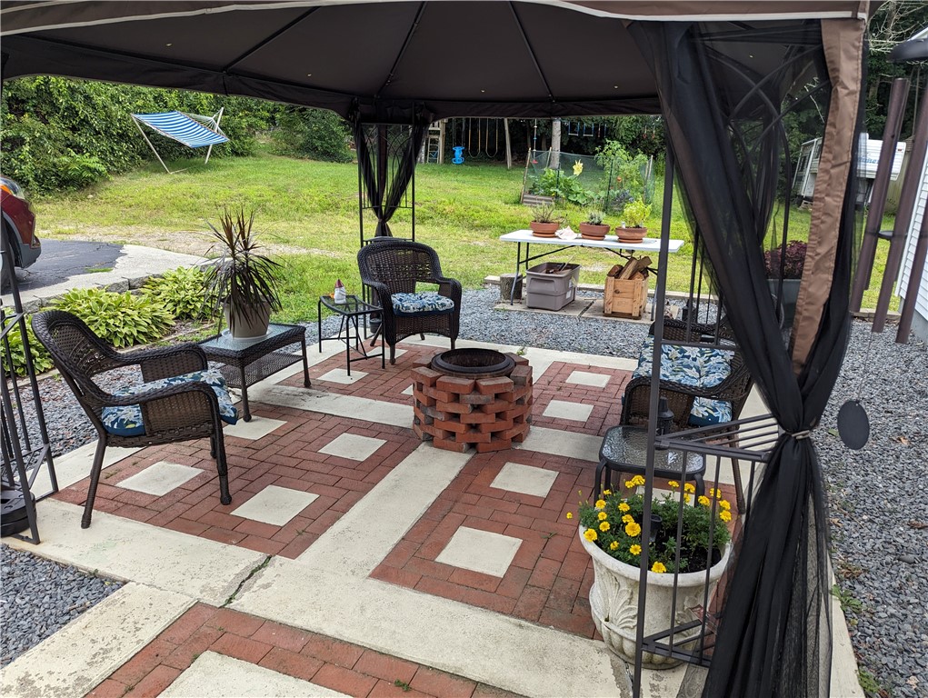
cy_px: 349
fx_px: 644
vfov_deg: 56.9
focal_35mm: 24
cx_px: 464
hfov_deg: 71.5
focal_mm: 6.81
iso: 60
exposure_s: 1/71
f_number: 1.85
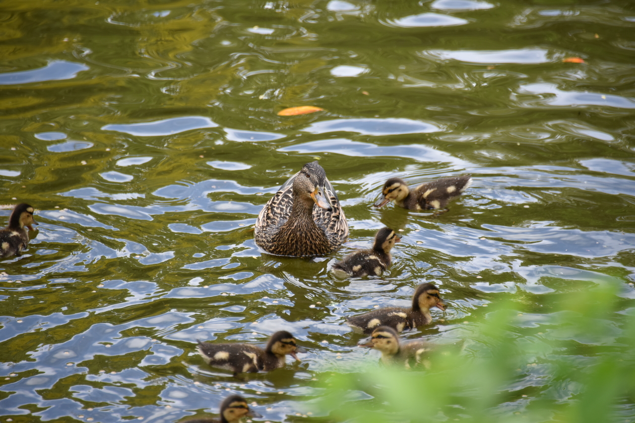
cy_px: 212
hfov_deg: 6.9
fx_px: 5293
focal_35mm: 300
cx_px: 318
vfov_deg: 4.6
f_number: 5.6
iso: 720
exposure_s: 1/640
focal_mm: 300
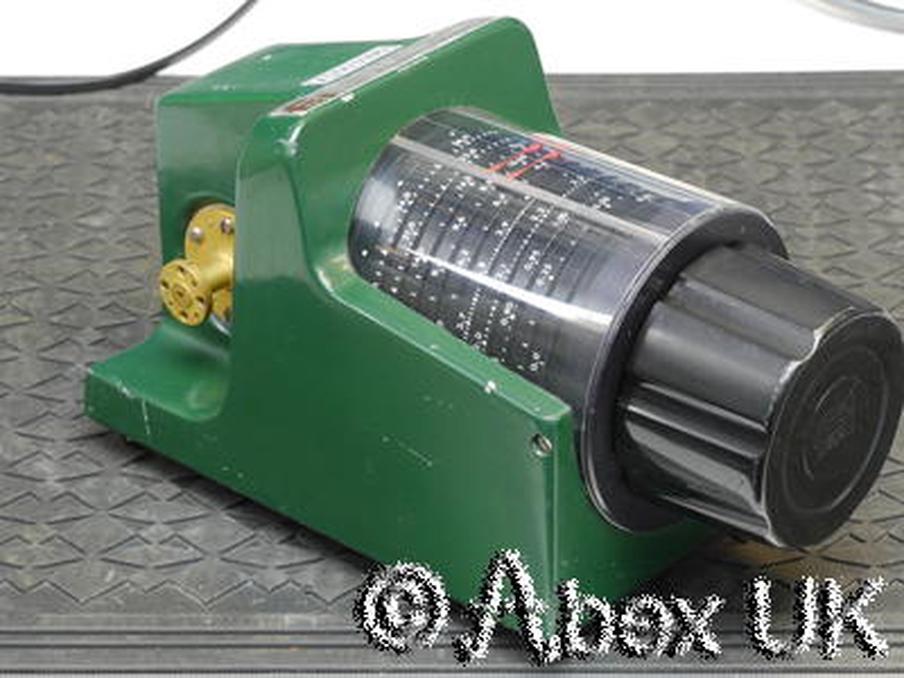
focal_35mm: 110
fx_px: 2873
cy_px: 339
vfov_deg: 13.5
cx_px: 452
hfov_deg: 17.9
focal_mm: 55
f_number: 11
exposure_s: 1/3.2
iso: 400
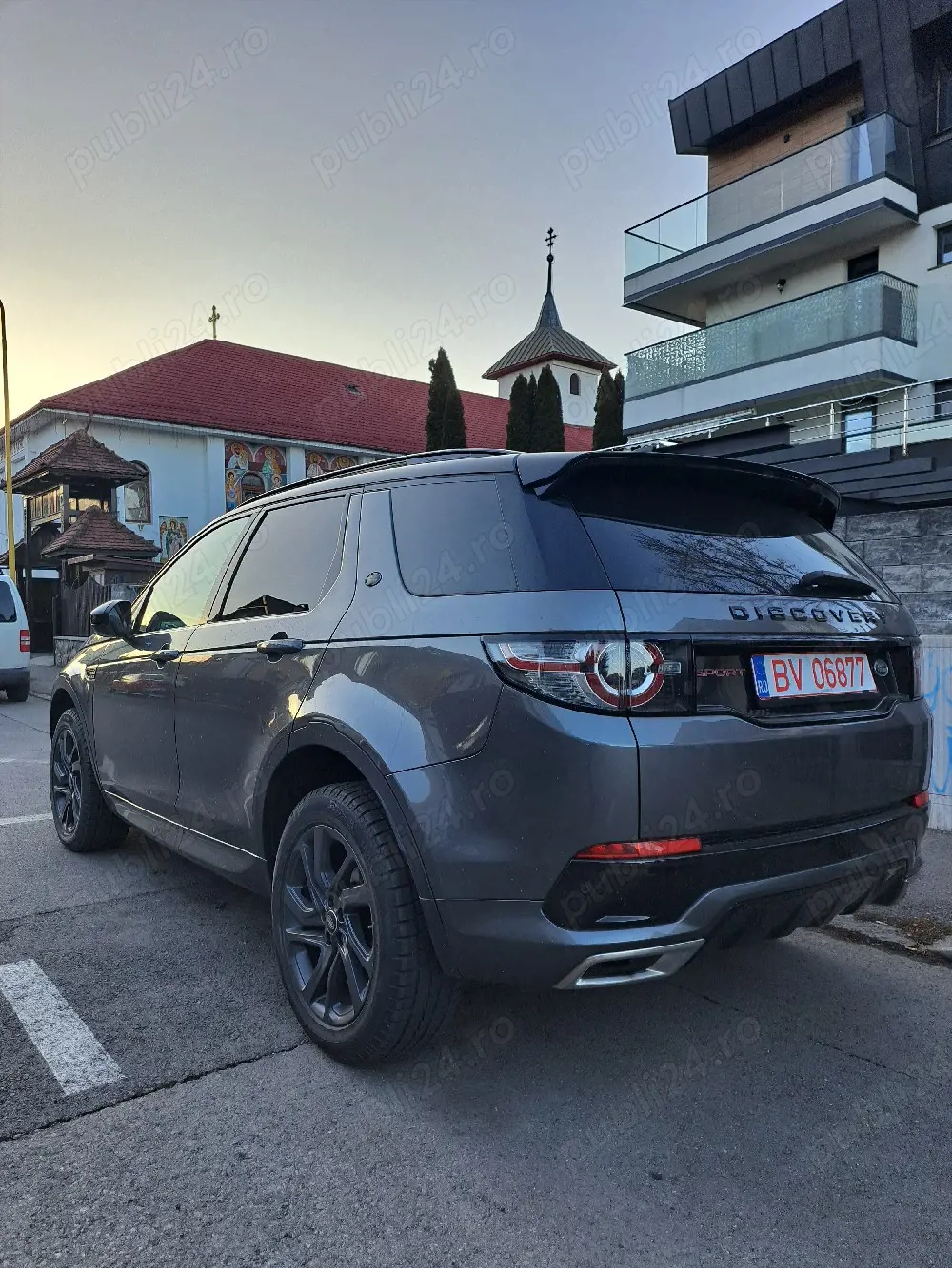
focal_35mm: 24
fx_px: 880
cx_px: 476
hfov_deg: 56.8
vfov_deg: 71.6
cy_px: 634
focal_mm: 5.23
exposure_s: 1/278
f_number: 1.8
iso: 50
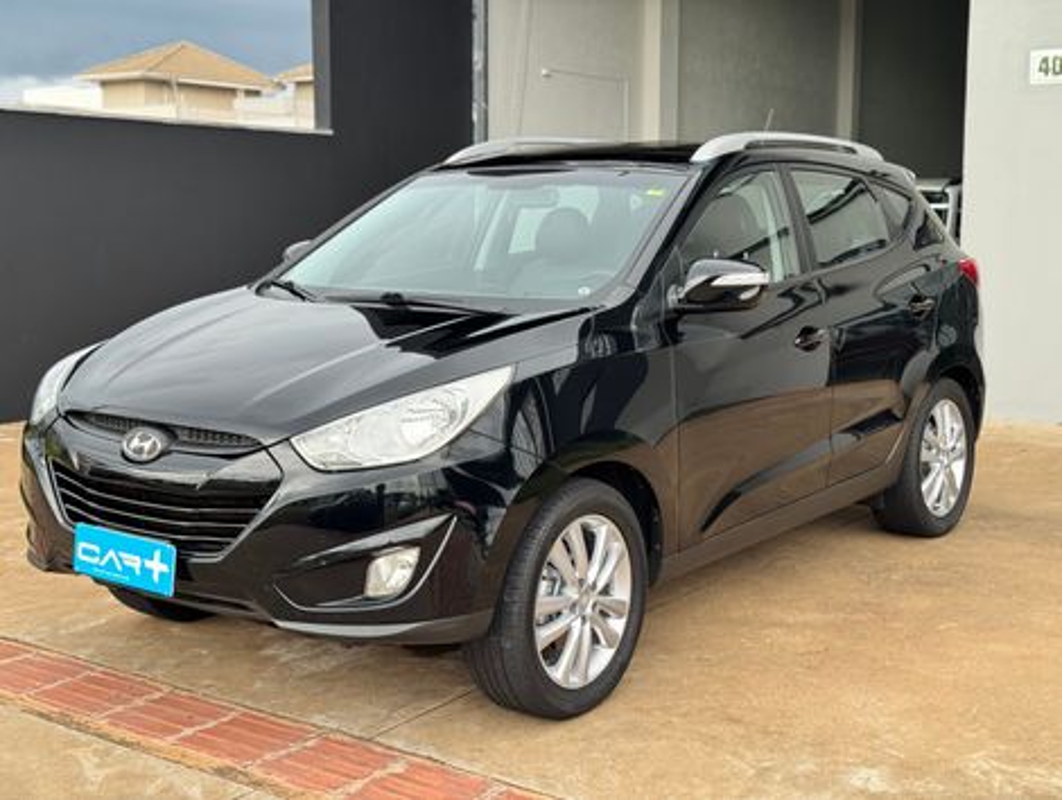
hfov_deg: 39.6
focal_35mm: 48
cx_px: 531
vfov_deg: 30.3
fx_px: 1475
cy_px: 400
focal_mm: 6.76
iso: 64
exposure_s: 1/269
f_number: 1.78
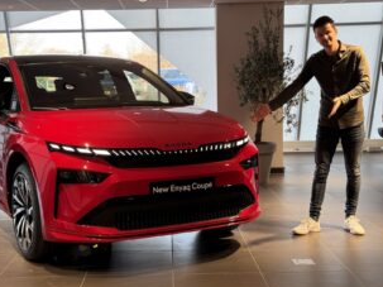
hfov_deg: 33.7
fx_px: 630
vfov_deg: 25.6
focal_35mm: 57
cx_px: 163
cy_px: 150
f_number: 1.78
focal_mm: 6.76
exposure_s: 1/111
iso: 80
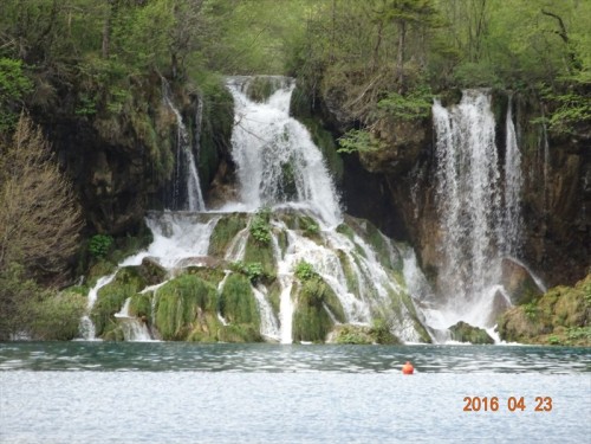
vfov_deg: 3.7
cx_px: 296
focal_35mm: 400
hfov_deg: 5.0
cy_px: 222
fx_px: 6829
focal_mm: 68.35
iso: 250
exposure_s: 1/250
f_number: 6.3
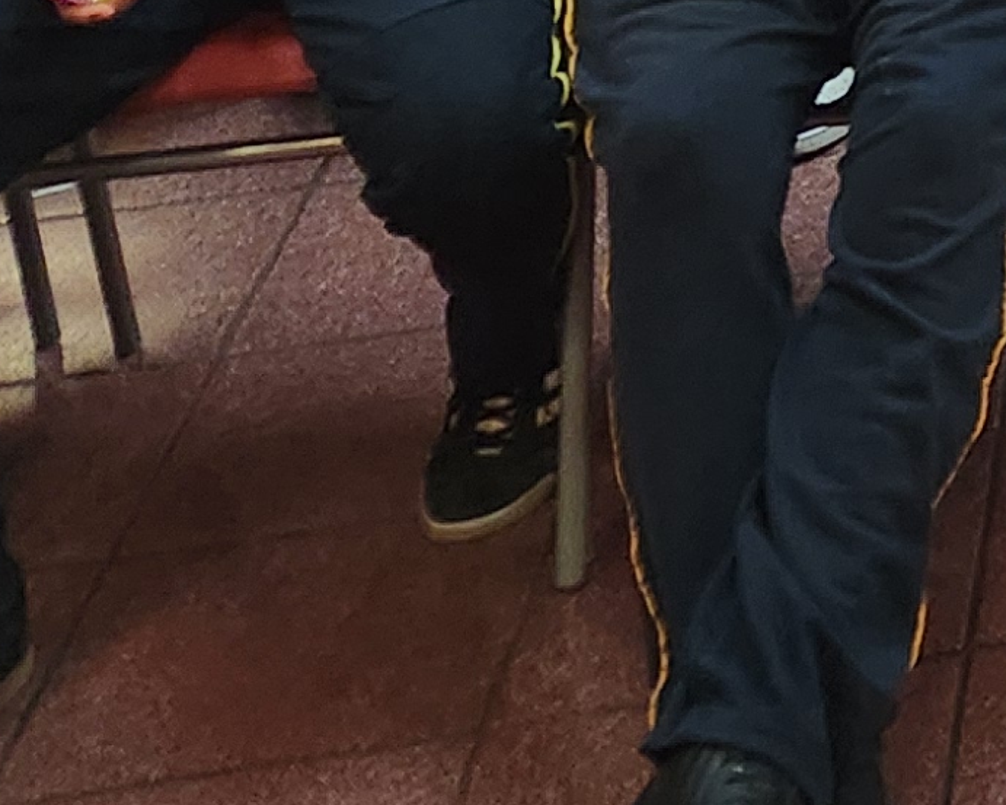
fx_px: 3871
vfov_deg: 10.2
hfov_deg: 12.3
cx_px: 2284
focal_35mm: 130
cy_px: -1156
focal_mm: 5.4
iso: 400
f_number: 1.8
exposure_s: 1/100
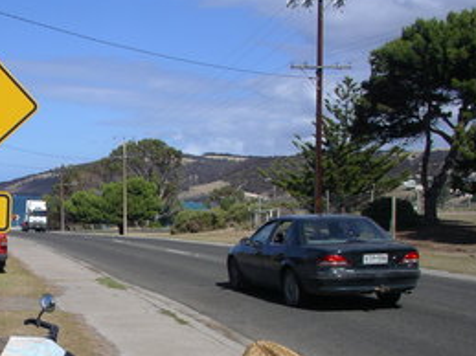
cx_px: 81
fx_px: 880
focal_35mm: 64
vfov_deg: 22.5
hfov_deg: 29.4
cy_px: 299
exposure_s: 1/250
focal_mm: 5.7
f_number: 6.9
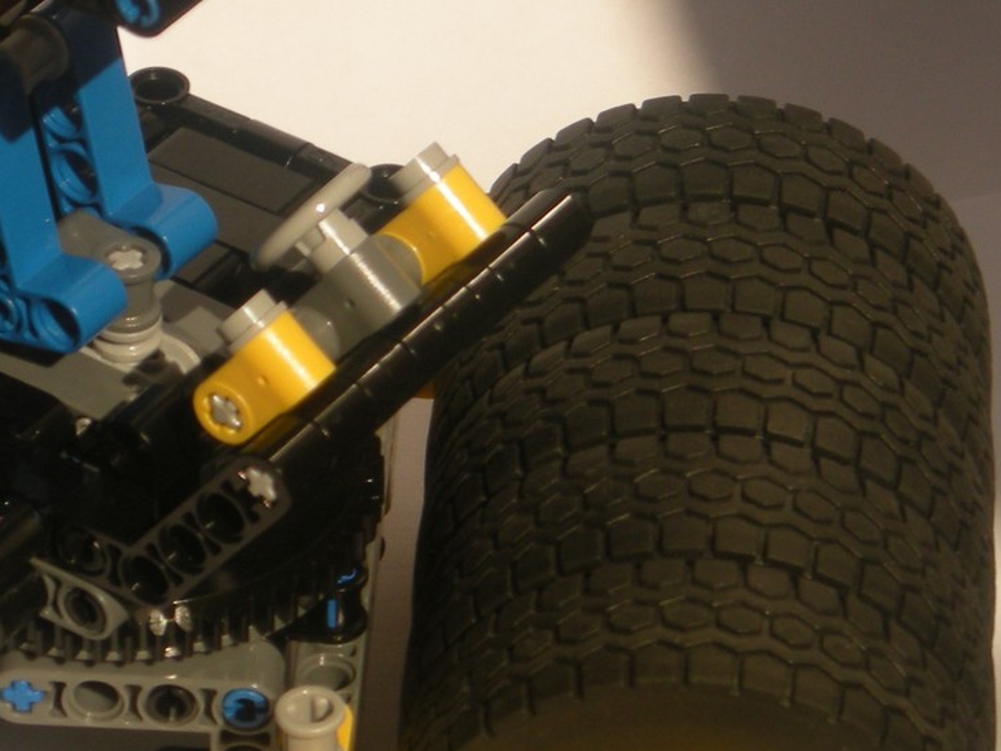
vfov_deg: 6.3
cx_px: 150
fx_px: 6797
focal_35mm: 235
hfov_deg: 8.4
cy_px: 269
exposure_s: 1/410
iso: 64
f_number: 4.7
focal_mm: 17.1
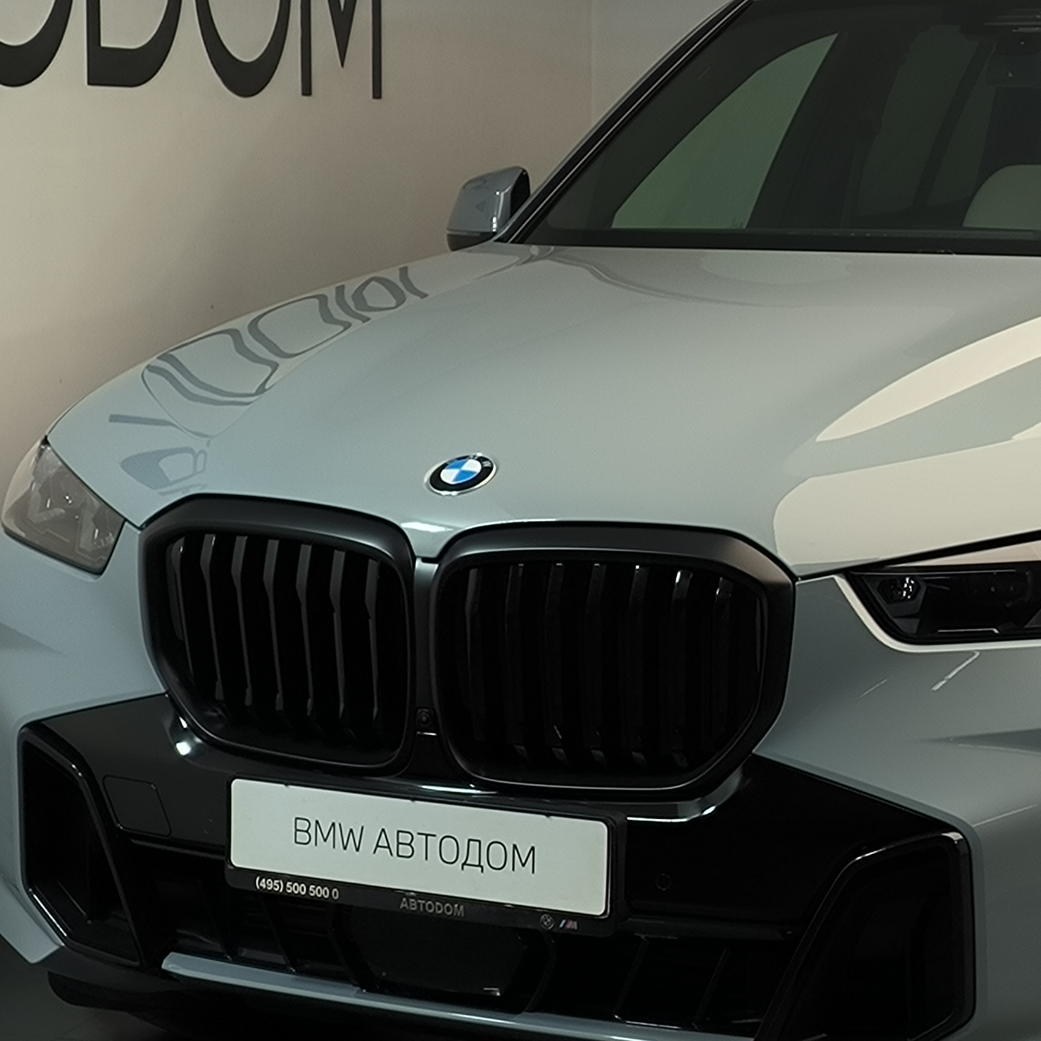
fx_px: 1735
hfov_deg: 33.2
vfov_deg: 33.4
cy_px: 477
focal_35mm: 51
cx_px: 671
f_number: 1.7
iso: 50
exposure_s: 1/106
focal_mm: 5.24
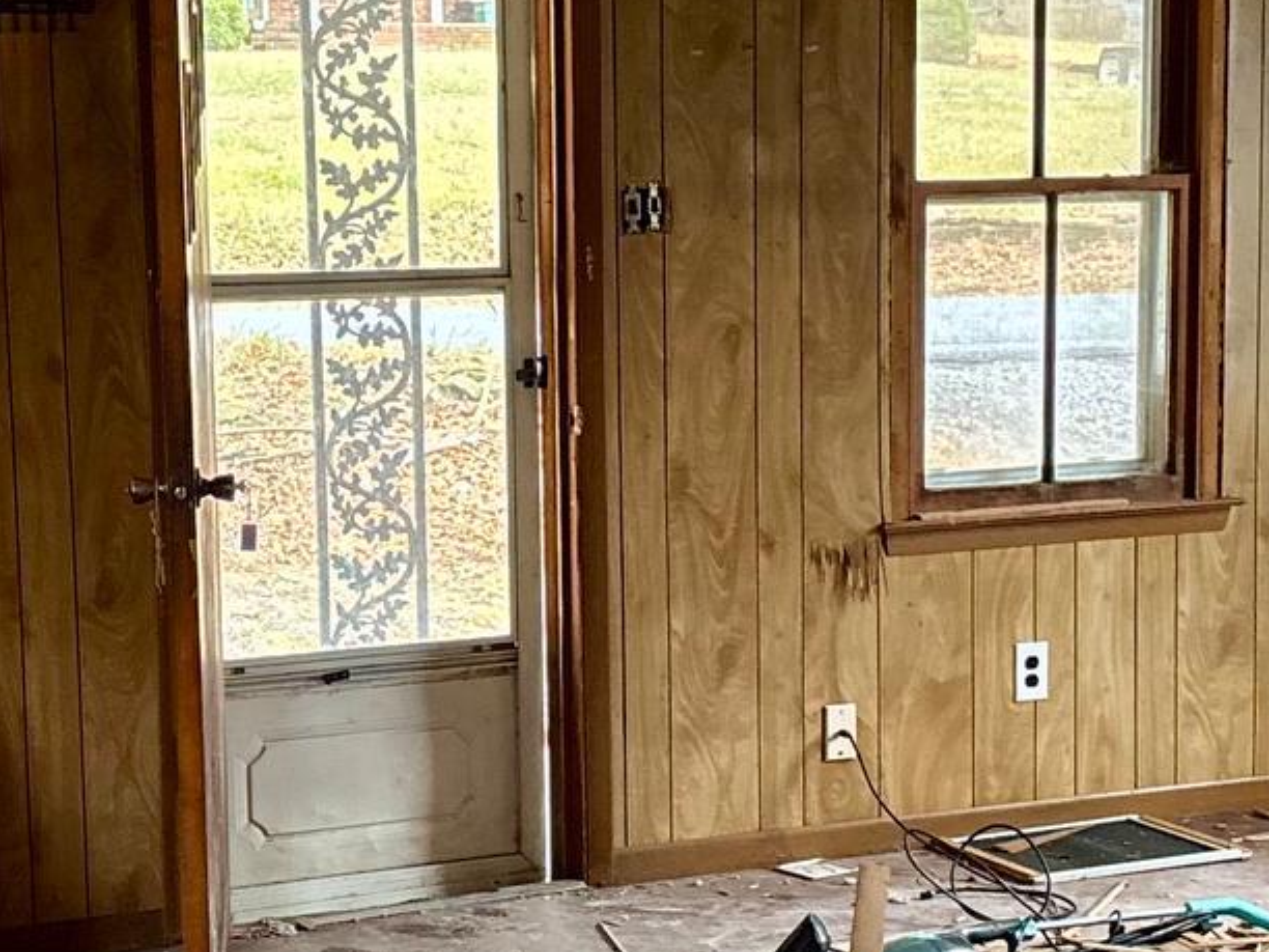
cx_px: 576
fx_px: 3189
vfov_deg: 17.0
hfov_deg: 22.5
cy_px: 552
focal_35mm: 87
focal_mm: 5.96
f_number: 1.6
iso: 400
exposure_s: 1/60
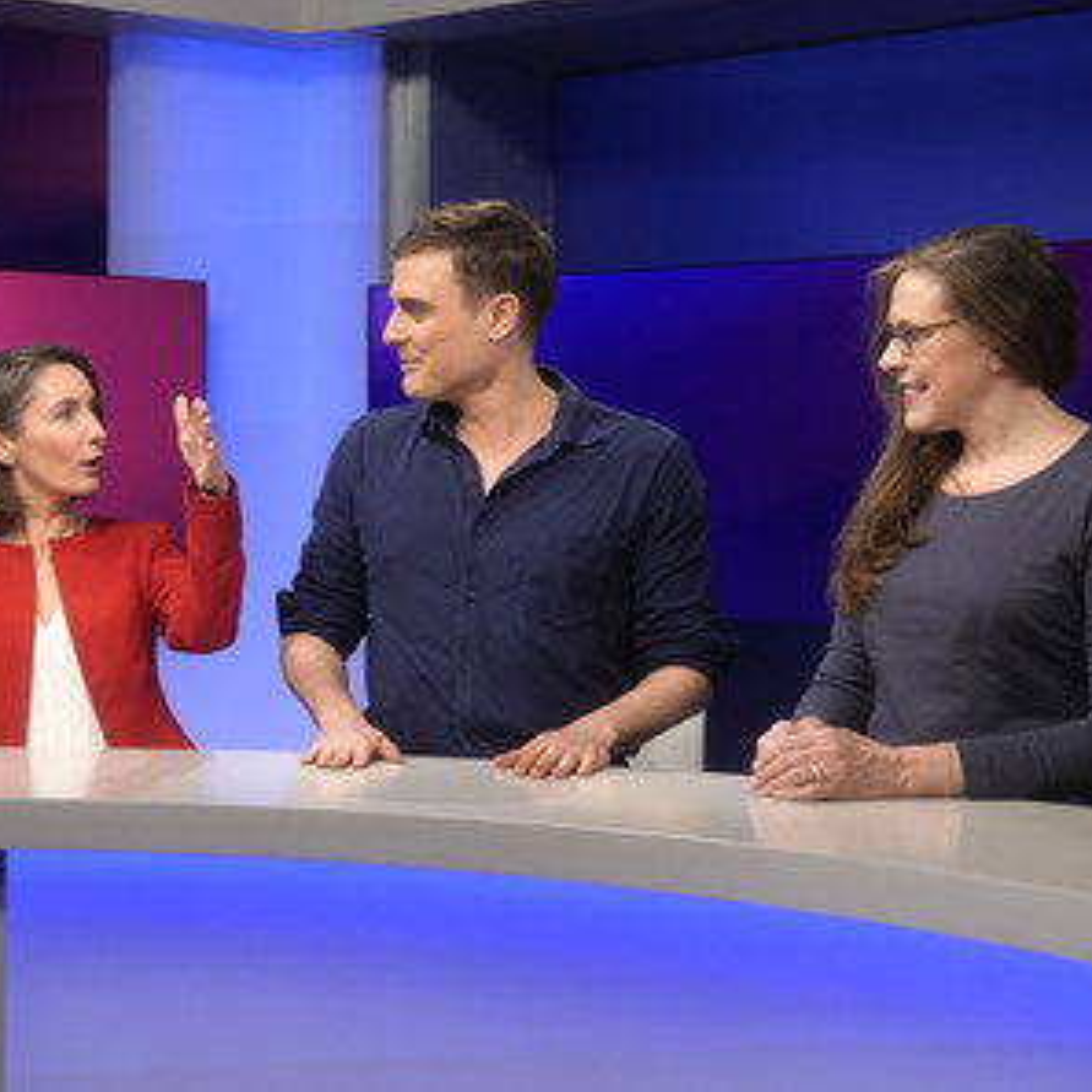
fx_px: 2070
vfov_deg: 29.6
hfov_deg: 29.1
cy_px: 544
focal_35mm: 58
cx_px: 274
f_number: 2.2
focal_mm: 30
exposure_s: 1/320
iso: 640
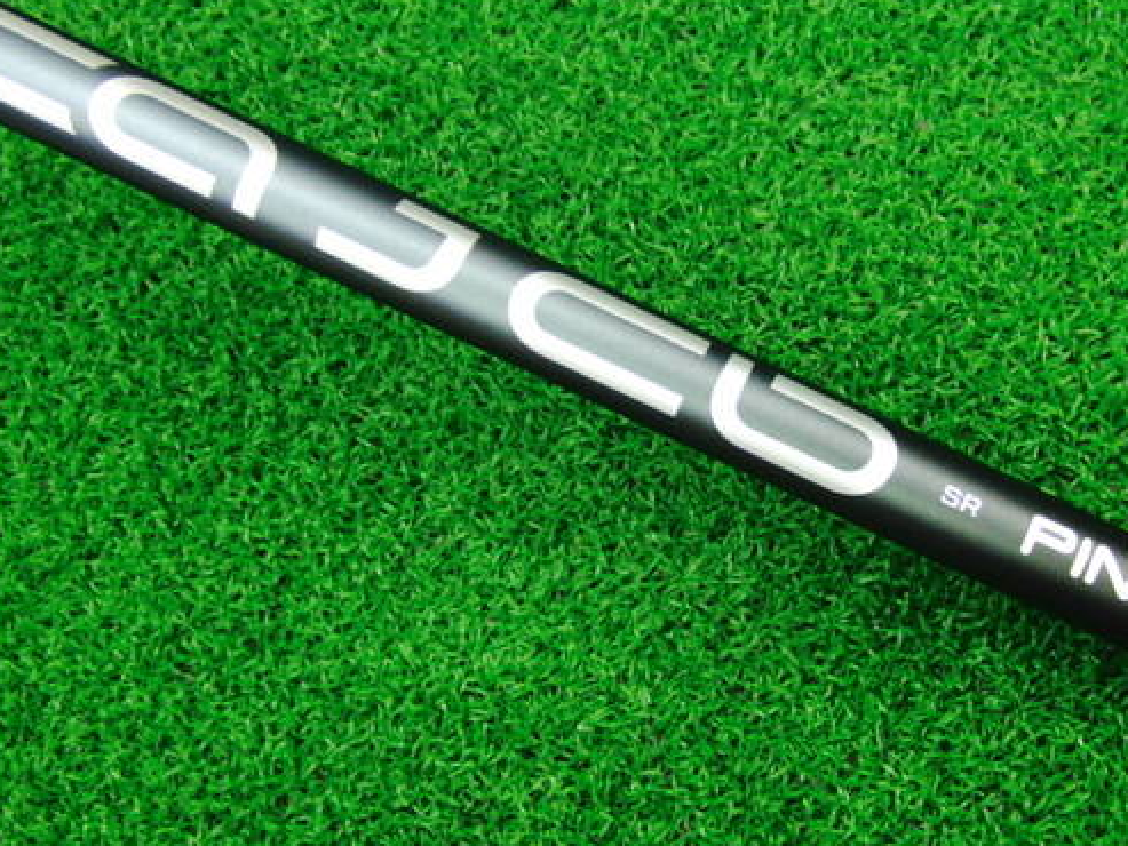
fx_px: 1565
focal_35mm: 48
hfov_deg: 39.5
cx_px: 670
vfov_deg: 30.3
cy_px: 391
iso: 400
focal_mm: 6.42
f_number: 3.6
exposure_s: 1/25
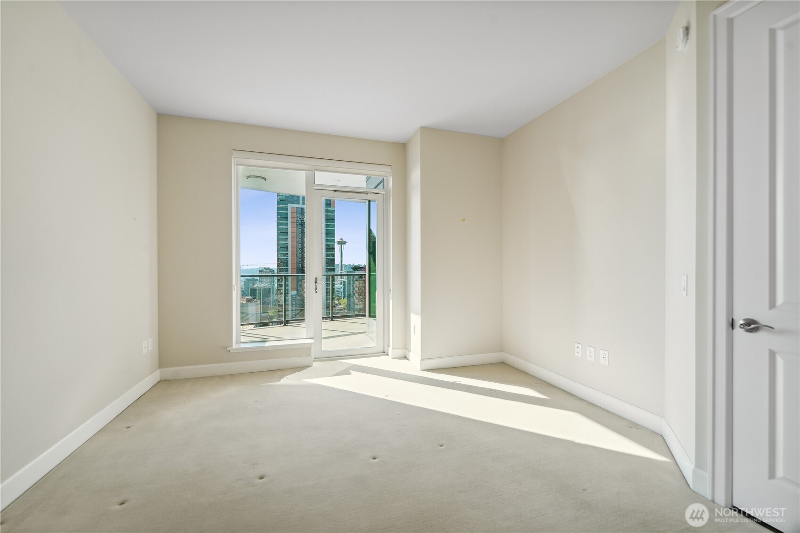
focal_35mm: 14
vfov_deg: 81.2
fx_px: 311
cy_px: 266
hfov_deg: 104.3
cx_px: 400
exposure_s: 1/500
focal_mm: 14
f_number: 8
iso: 200
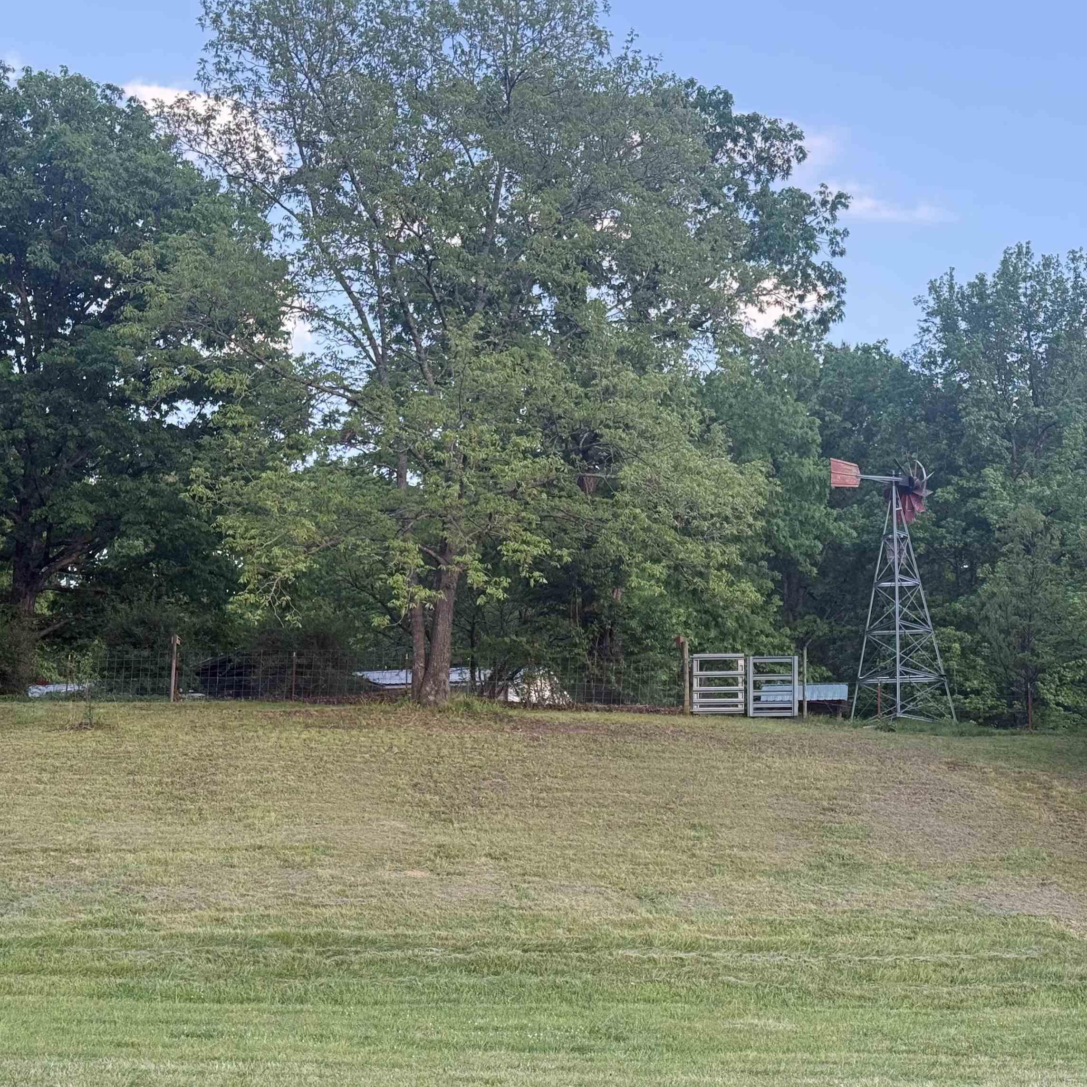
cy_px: 543
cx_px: 638
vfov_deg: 30.0
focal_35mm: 57
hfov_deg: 30.0
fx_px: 2025
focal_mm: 6.76
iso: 80
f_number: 1.78
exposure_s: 1/349
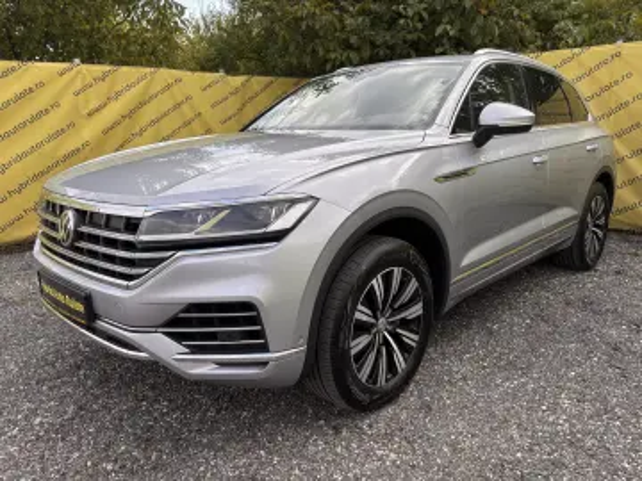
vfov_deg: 53.1
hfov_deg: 67.3
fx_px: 482
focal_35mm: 26
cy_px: 240
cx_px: 321
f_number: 1.6
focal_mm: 5.96
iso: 50
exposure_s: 1/1205
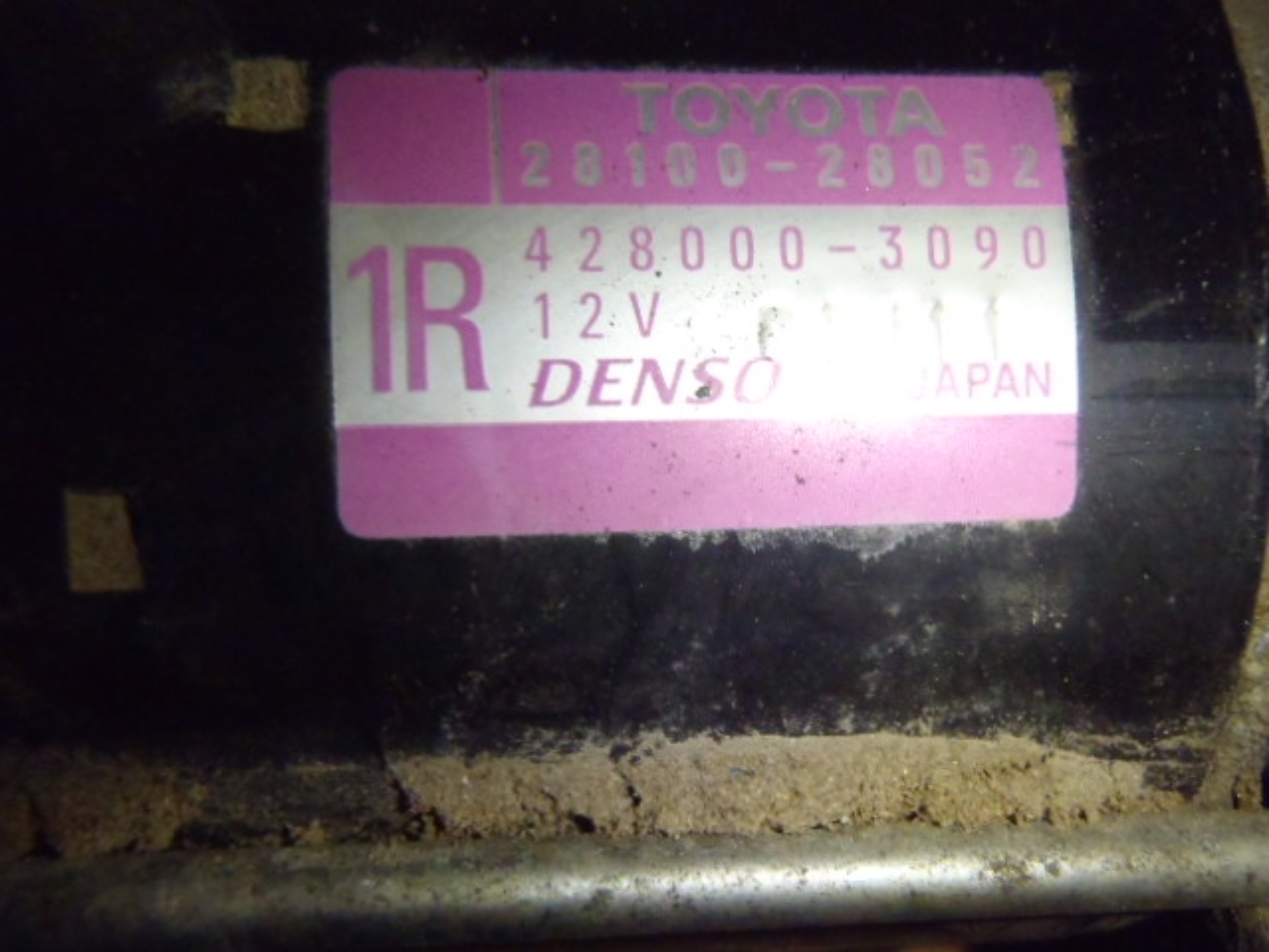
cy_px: 476
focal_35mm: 37
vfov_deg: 38.7
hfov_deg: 50.1
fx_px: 1356
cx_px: 634
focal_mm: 6.64
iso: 800
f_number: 4.7
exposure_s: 1/80
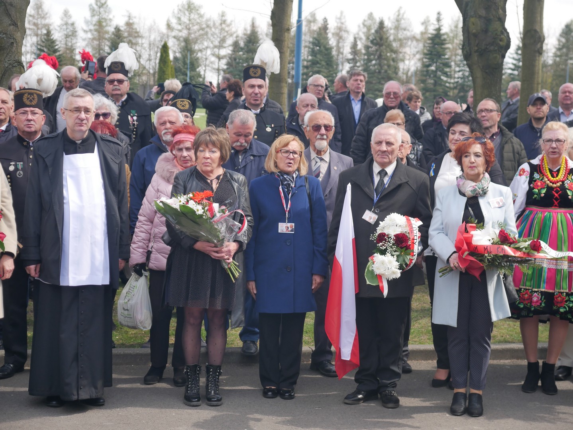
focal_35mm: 74
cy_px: 215
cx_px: 286
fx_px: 1226
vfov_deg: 19.9
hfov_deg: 26.3
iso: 200
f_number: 3.2
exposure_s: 1/800
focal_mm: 37
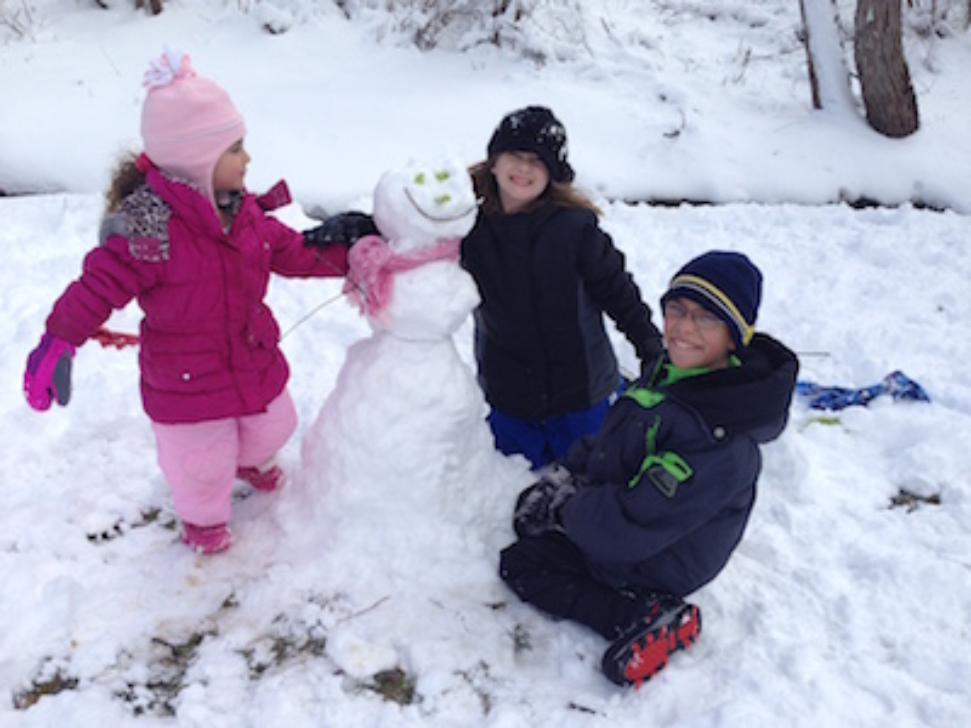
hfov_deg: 55.4
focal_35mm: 33
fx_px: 926
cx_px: 486
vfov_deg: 42.9
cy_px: 364
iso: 50
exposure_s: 1/1938
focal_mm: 4.12
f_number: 2.4
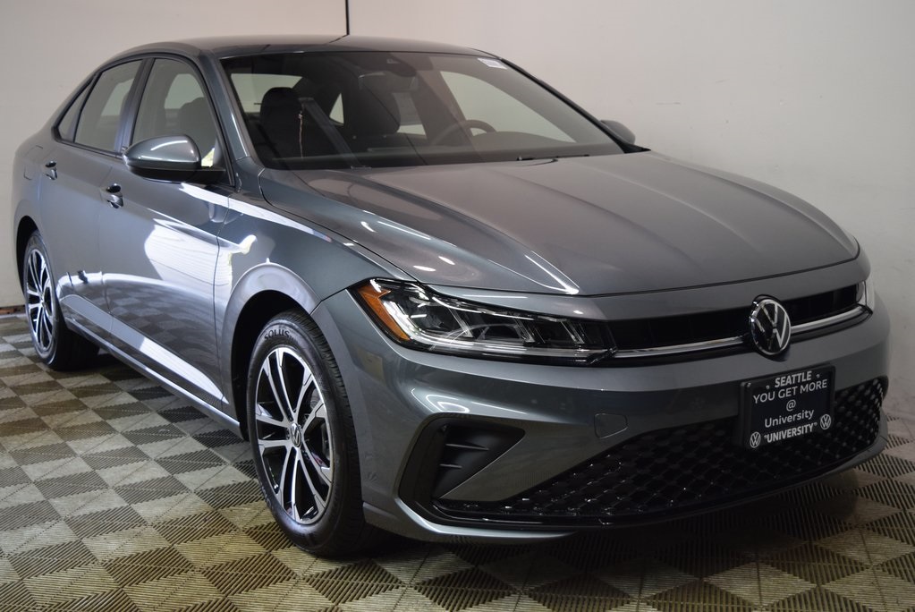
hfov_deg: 43.6
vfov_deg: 29.9
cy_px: 306
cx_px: 458
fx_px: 1145
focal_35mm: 45
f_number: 4.2
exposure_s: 1/60
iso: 900
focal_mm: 30
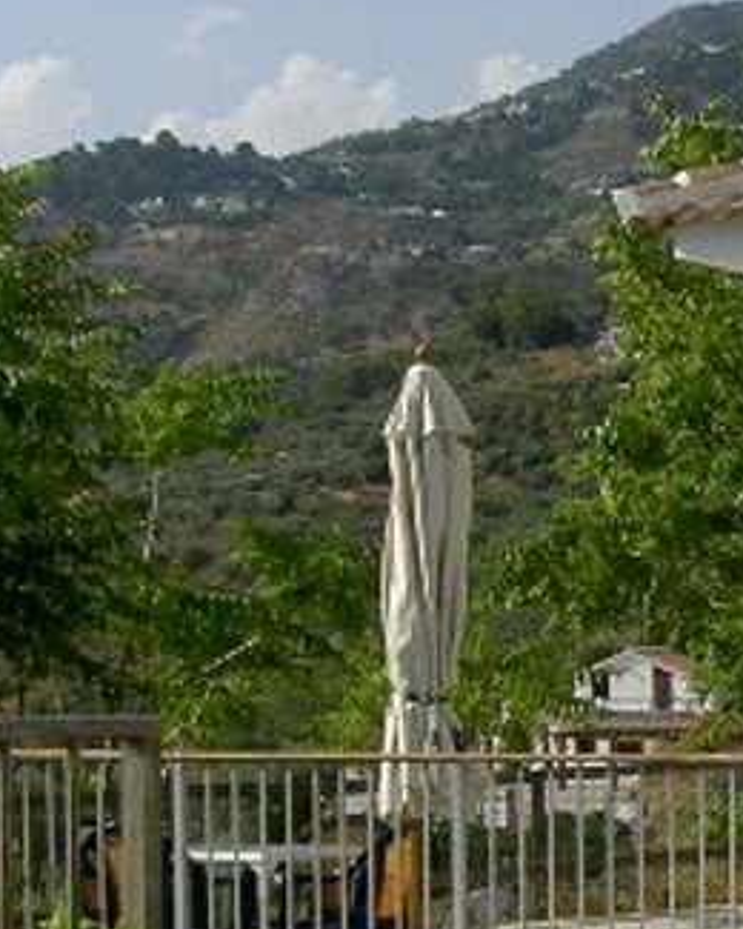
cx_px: 989
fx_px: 3106
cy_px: 819
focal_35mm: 113
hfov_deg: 13.1
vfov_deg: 16.8
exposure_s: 1/1429
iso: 100
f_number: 4.7
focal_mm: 8
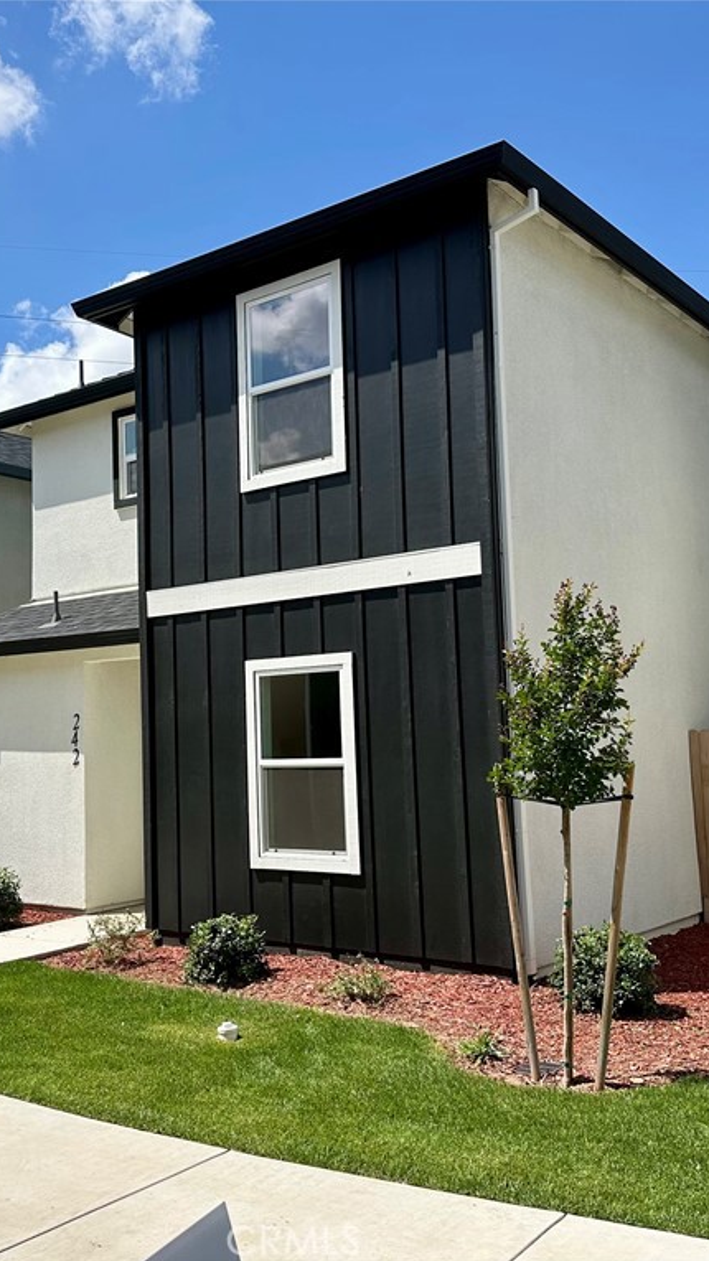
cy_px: 631
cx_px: 269
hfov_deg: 33.5
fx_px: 1170
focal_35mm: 35
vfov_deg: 56.6
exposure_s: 1/4545
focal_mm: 6.86
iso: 80
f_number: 1.78
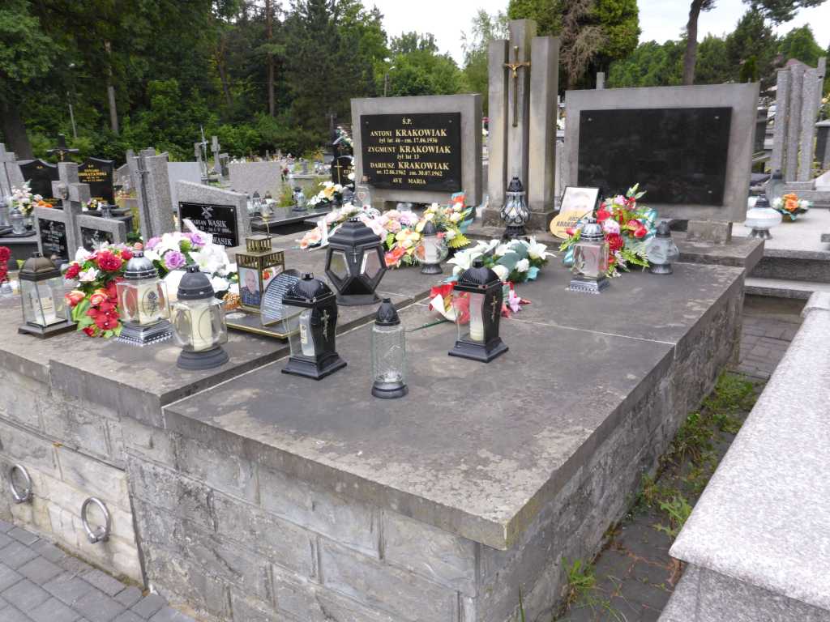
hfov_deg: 63.4
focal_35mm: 28
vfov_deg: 49.7
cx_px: 415
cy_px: 311
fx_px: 671
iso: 125
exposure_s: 1/60
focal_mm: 4.9
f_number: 3.3
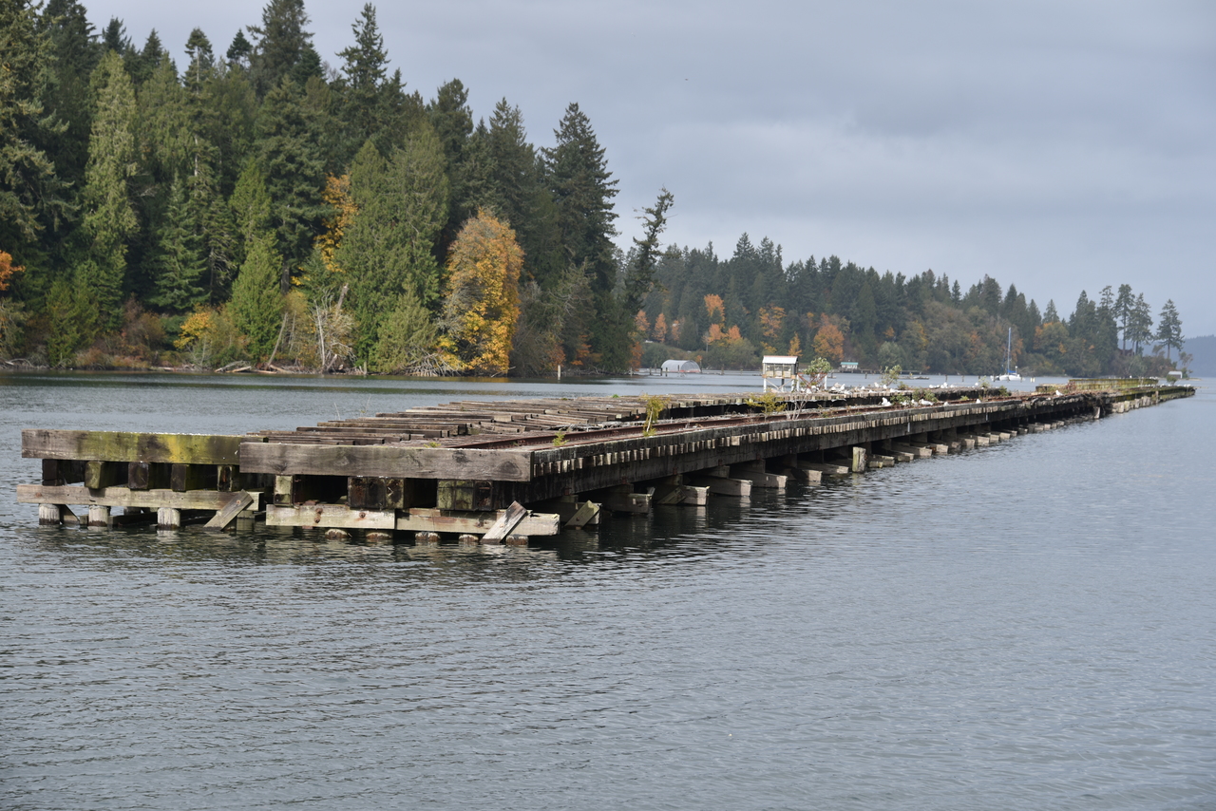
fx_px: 3378
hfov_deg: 20.4
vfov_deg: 13.7
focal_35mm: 100
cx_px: 608
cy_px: 406
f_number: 8
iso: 100
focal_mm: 100
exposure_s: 1/250
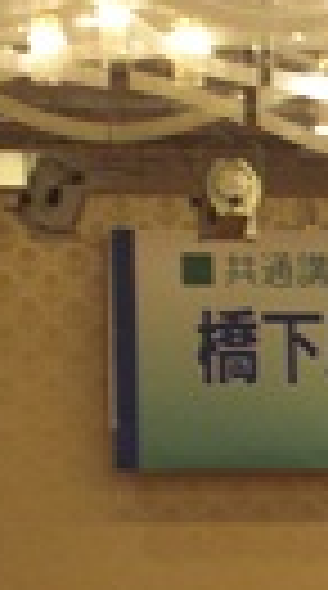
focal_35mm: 340
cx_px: 665
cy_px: 606
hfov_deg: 3.5
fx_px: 5295
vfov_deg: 6.3
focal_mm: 16.5
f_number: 5.2
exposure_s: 1/15
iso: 200
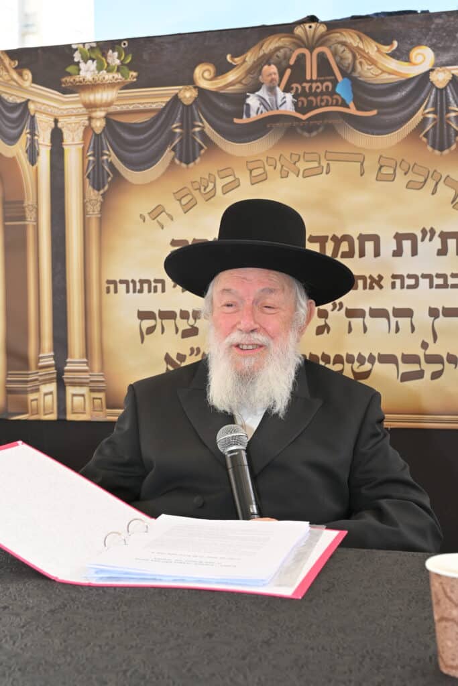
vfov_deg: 38.2
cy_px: 343
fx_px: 992
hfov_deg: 26.0
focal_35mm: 52
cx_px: 229
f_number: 6.3
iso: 100
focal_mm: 35
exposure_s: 1/160
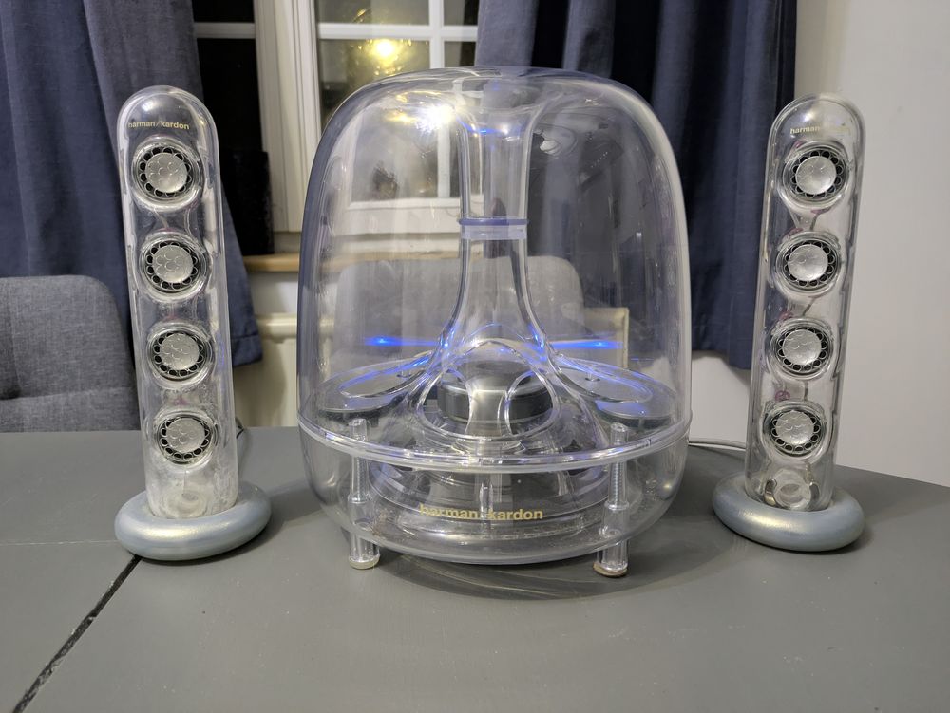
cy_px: 356
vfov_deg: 54.9
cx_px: 475
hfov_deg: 69.4
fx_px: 686
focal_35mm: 25
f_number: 1.89
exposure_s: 1/25
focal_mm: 5.43
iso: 605
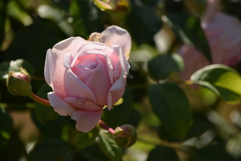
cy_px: 80
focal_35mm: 202
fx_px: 1356
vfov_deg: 6.8
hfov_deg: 10.2
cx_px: 120
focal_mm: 135
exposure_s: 1/400
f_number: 6
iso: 100
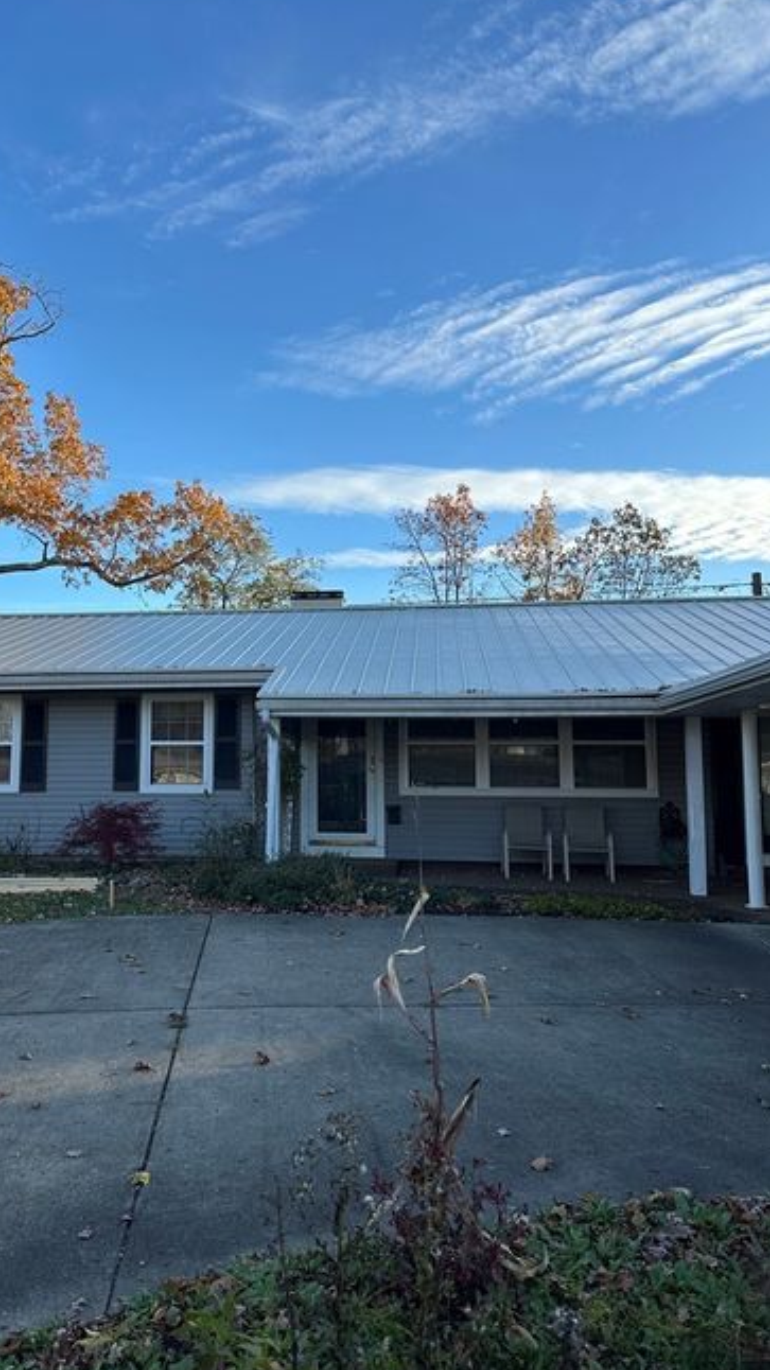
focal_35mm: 27
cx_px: 274
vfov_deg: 69.9
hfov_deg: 42.4
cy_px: 678
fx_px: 981
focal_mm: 6.86
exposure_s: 1/1495
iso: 80
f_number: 1.78
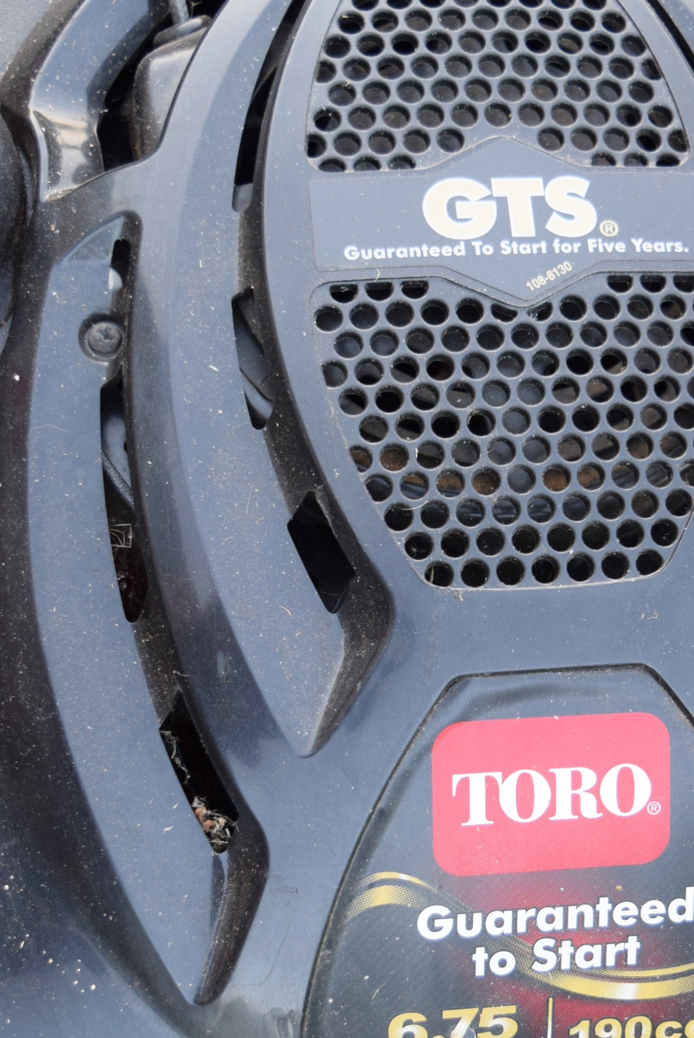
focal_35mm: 71
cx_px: 485
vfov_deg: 28.4
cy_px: 574
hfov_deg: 19.1
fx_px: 2049
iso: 560
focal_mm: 28
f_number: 4.2
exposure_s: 1/60
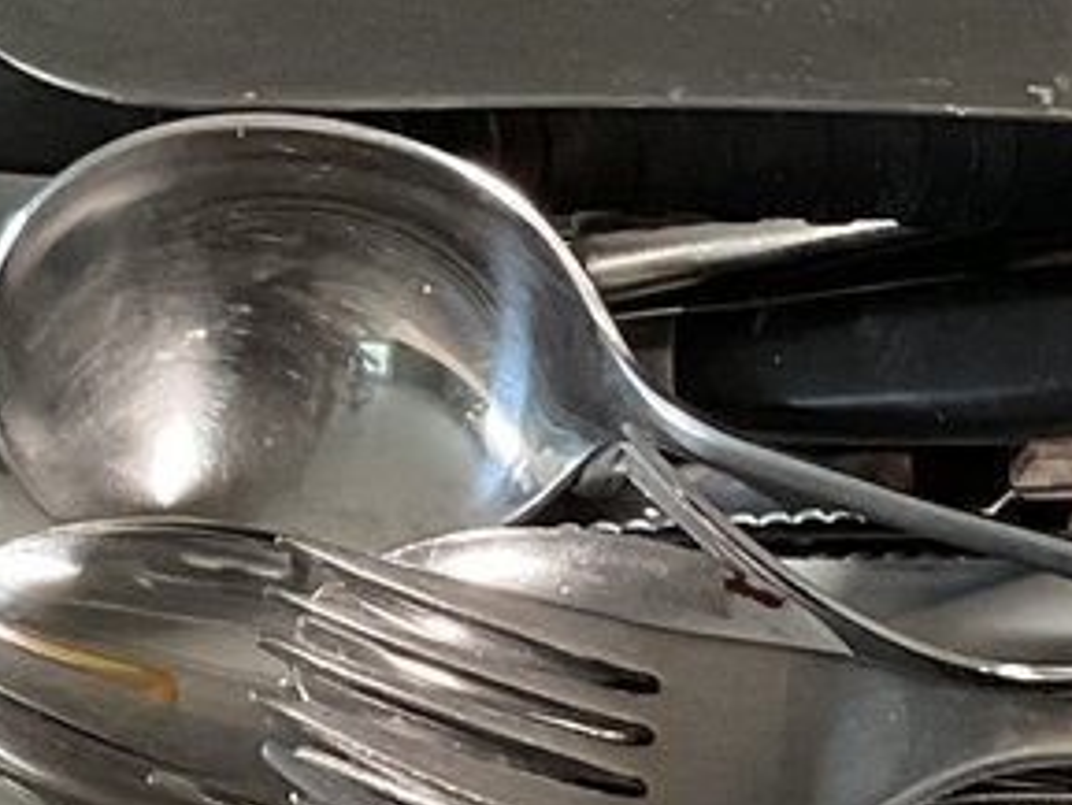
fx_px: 4709
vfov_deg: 9.6
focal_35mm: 152
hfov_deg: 12.4
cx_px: 1604
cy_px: 1026
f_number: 1.8
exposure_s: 1/60
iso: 100
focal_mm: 3
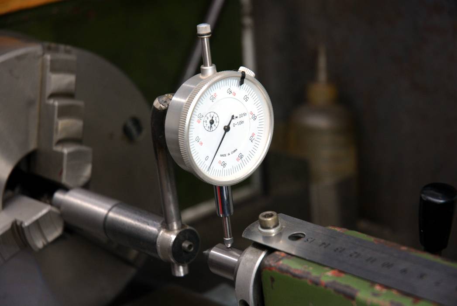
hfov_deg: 19.4
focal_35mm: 105
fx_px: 1334
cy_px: 153
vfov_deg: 13.1
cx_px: 228
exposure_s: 1/125
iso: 800
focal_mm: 70
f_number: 4.5
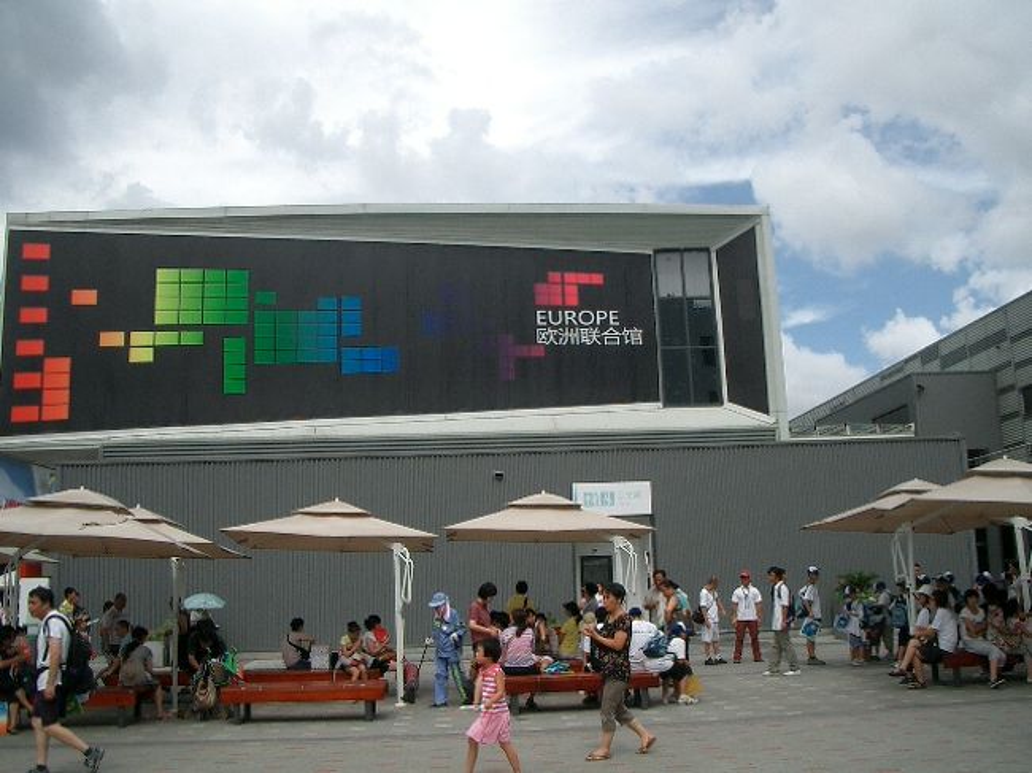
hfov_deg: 52.6
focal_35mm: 35
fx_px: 1043
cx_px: 516
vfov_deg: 40.7
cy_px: 386
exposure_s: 1/400
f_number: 4.3
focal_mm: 5.8
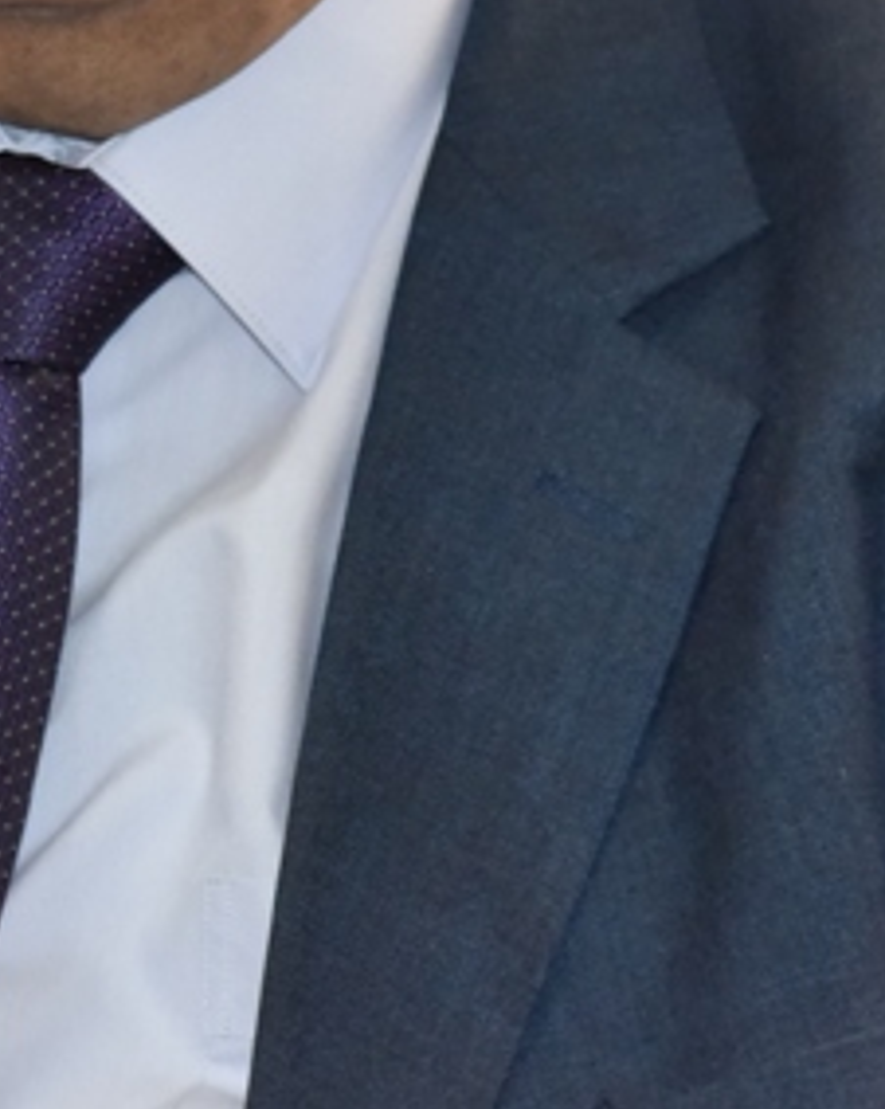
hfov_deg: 5.3
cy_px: -116
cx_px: -407
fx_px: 9472
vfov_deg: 6.7
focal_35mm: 289
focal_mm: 85
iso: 2500
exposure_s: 1/200
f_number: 6.3
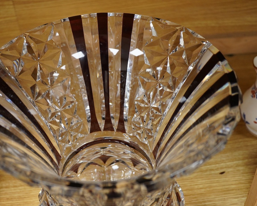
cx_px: 107
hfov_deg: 36.6
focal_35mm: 51
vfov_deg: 29.7
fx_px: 388
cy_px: 103
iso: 1250
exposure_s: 1/125
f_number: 3.5
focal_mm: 30
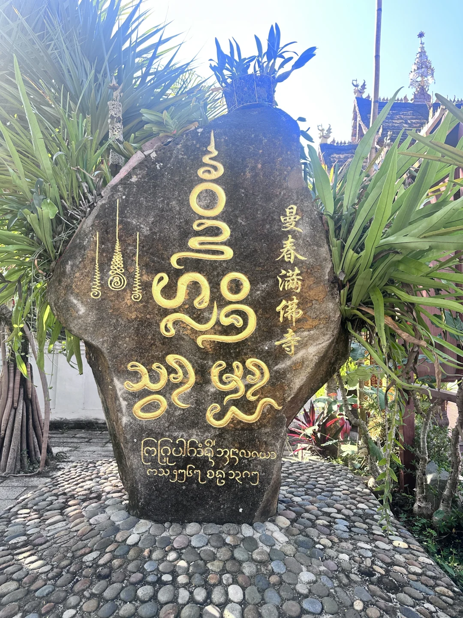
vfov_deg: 71.6
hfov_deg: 56.8
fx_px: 428
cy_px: 309
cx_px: 232
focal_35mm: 24
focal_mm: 6.86
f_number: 1.78
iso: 80
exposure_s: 1/327
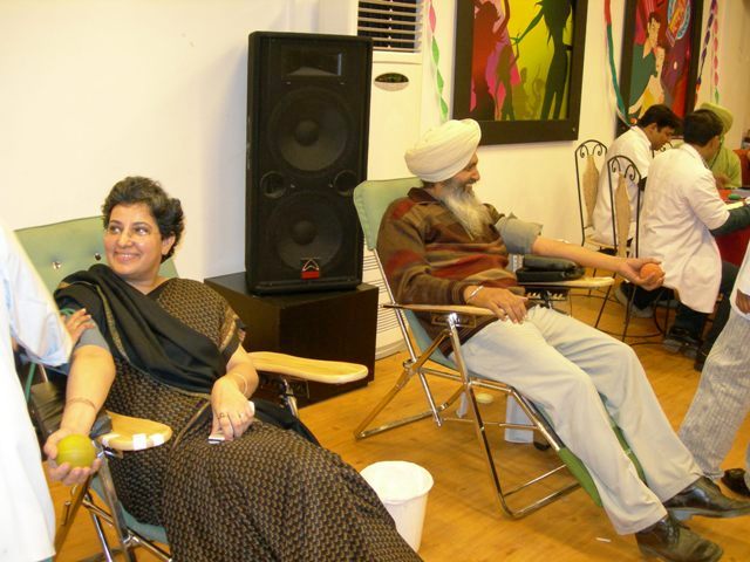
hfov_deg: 49.0
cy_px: 281
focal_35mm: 38
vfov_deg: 37.7
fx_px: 823
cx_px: 375
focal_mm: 7.8
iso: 200
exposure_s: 1/28.4
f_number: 2.8
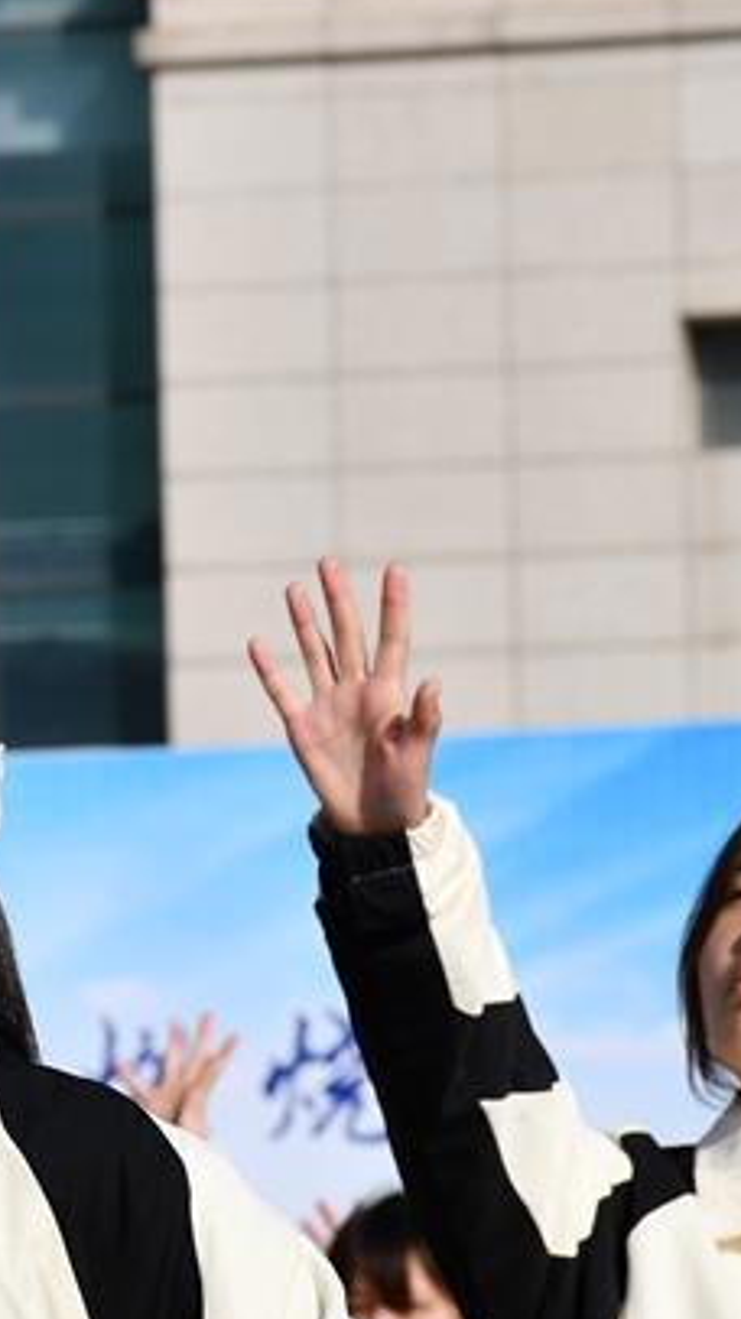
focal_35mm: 413
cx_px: -234
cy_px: 824
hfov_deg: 2.9
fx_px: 14444
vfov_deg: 5.2
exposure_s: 1/400
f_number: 10
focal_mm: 100
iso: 100
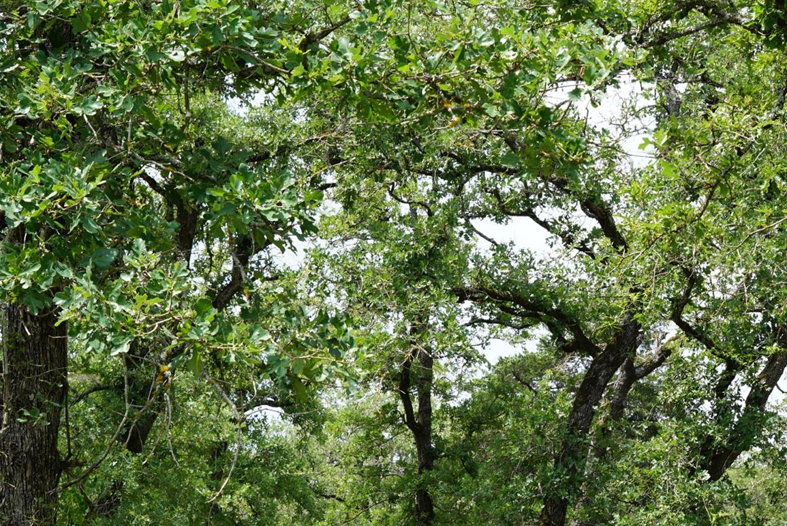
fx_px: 2908
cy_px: 424
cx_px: 696
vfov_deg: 10.3
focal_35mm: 133
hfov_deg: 15.2
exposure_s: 1/100
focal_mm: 50
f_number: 8
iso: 100
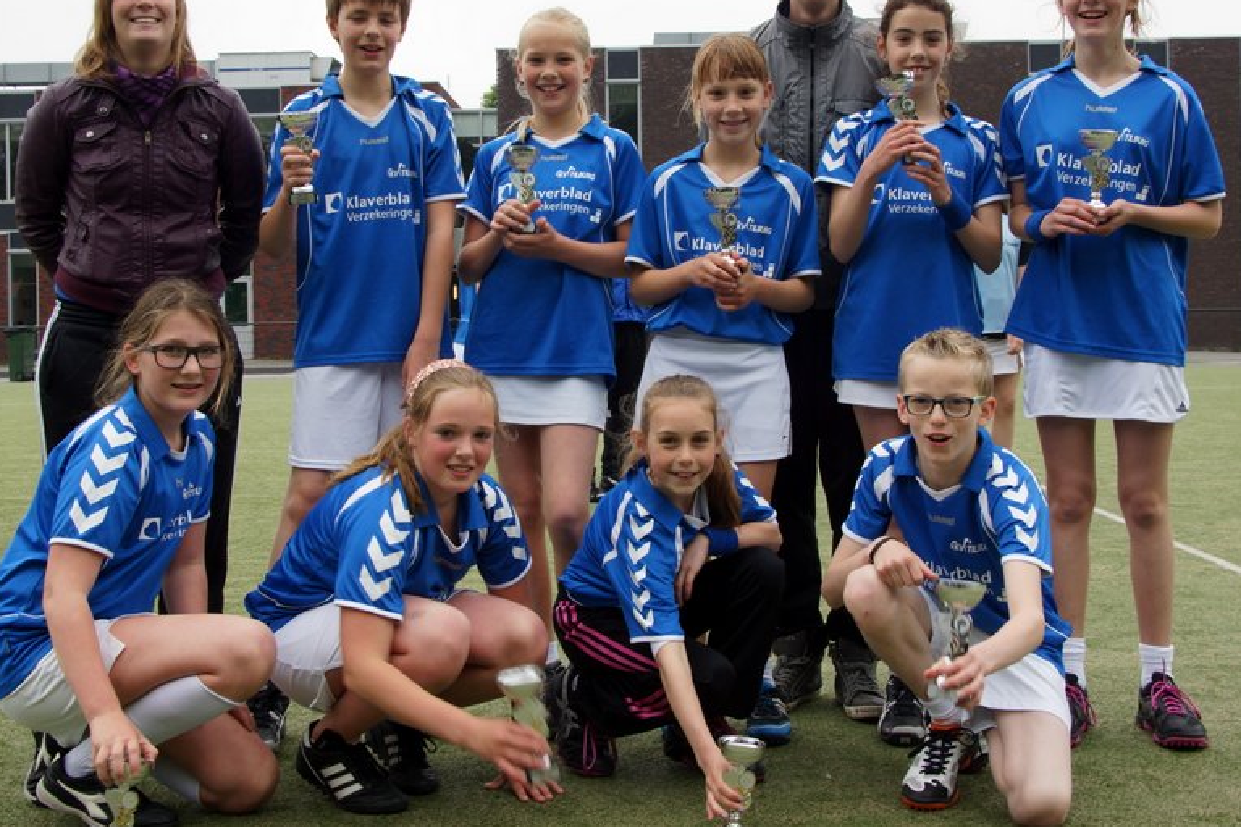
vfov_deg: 25.9
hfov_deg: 38.2
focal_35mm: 52
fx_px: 1792
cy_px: 300
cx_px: 635
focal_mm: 26
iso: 100
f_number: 9
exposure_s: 1/50
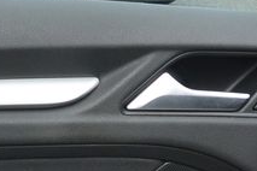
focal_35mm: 130
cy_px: 316
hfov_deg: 15.6
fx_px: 928
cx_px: 43
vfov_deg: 9.9
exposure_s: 1/250
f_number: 4
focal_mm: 10
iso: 160
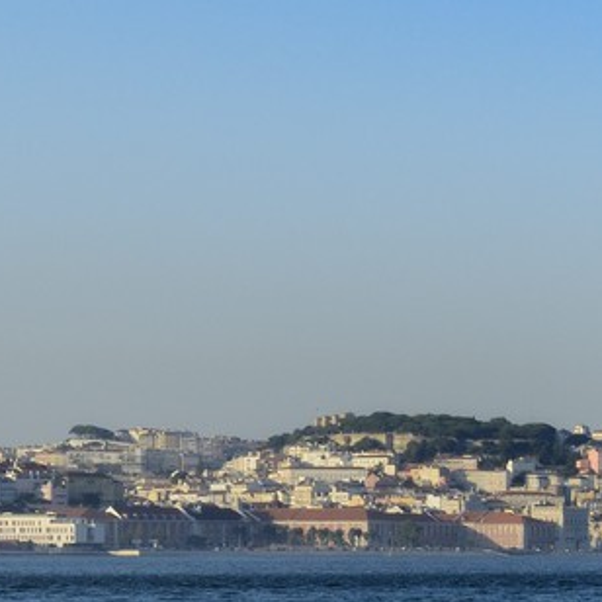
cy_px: 713
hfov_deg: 8.2
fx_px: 3817
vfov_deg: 8.9
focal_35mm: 194
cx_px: 1505
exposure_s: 1/250
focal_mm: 44
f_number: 10
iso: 200
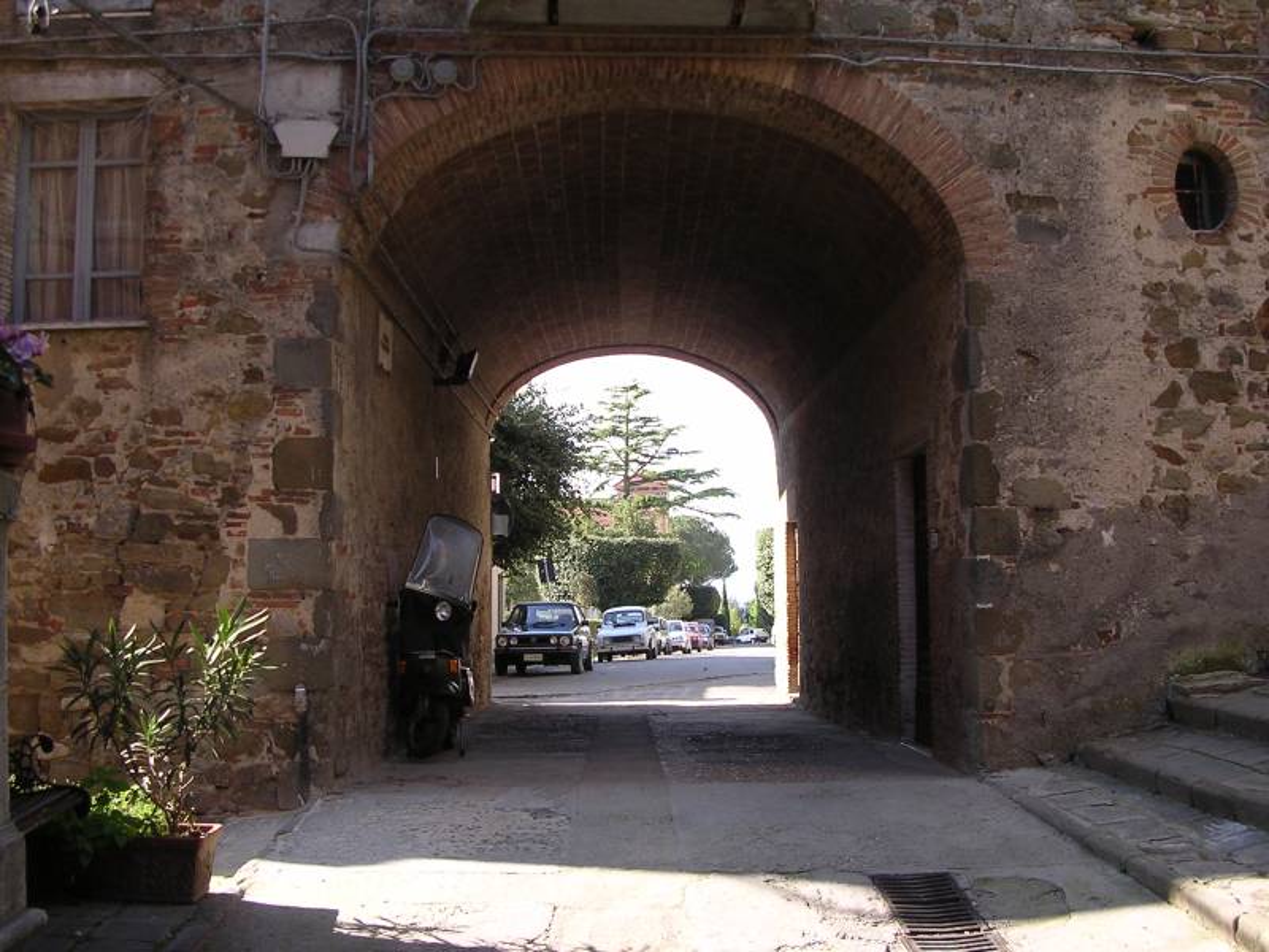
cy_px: 476
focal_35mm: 38
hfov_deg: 49.0
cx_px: 634
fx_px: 1393
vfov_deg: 37.7
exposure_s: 1/204
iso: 100
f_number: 2.8
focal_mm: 5.8
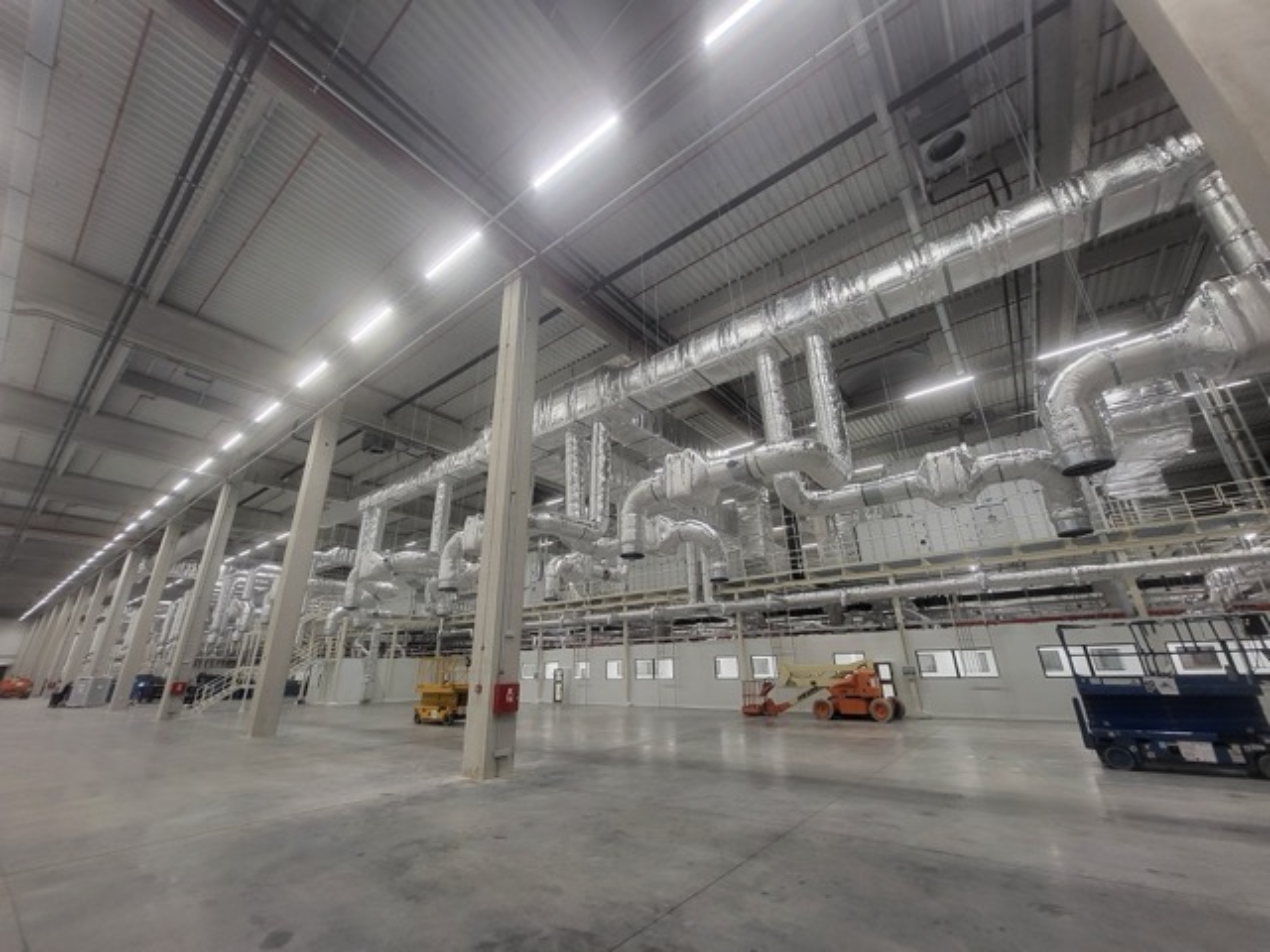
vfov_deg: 89.9
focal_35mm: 13
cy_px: 476
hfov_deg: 106.2
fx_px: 477
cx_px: 635
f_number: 2.2
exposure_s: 1/50
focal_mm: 1.74
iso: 125
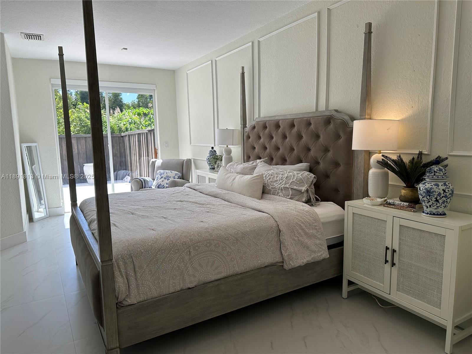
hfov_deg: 71.6
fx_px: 327
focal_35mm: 24
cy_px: 177
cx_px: 236
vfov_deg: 56.8
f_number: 1.78
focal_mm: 6.86
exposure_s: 1/672
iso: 80
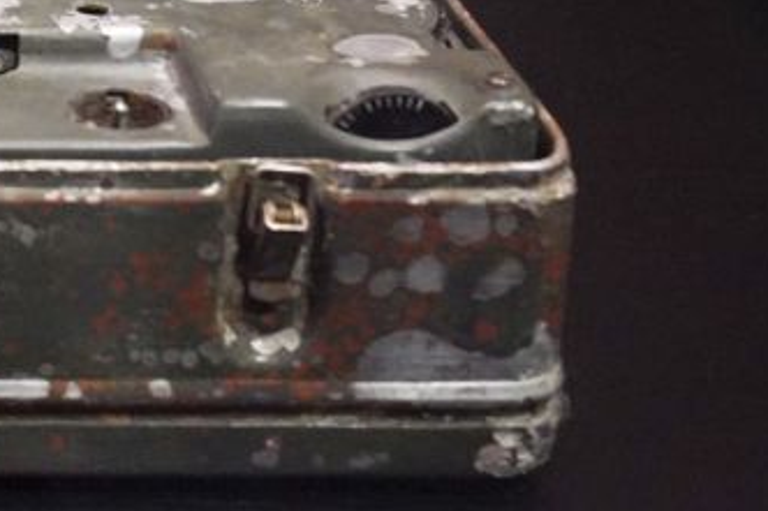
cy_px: -384
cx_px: -486
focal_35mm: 142
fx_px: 3028
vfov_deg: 9.2
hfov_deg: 13.4
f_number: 5.6
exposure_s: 1/60
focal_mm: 38
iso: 3200
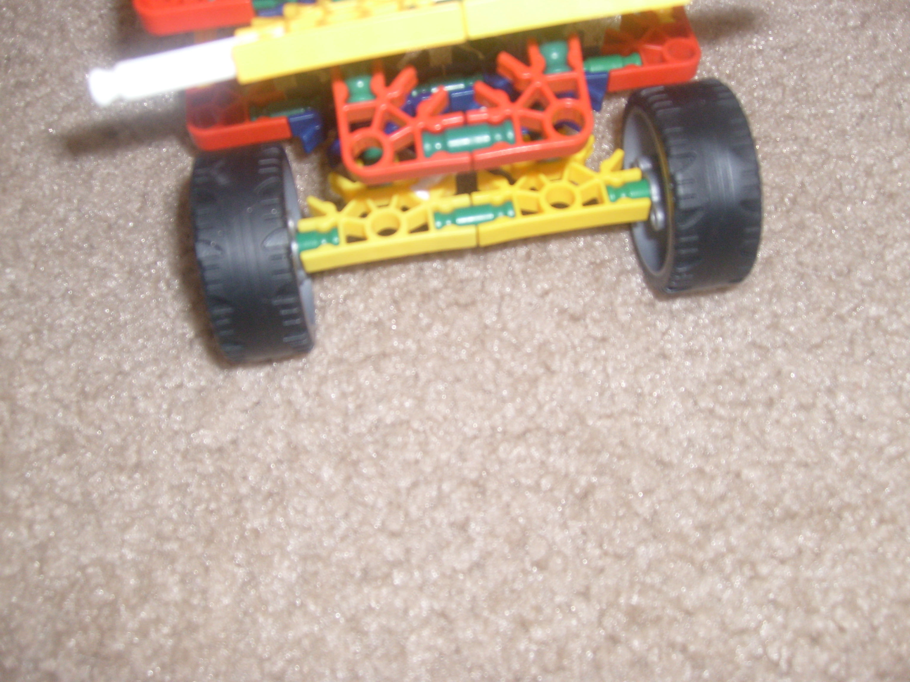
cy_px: 341
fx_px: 920
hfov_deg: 52.6
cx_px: 455
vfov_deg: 40.7
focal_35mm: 35
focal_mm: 5.8
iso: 100
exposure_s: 1/45
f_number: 2.8
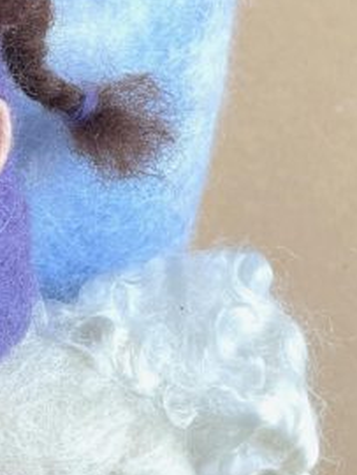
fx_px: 2114
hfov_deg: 9.4
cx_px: -149
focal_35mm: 154
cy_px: 91
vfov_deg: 12.8
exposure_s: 1/99
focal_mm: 6
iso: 64
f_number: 2
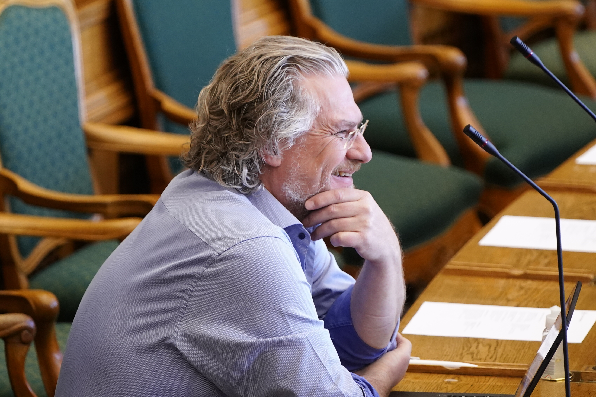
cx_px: 328
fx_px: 7036
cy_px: 202
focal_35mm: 425
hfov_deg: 4.9
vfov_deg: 3.2
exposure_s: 1/125
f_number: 4
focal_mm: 244
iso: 3200
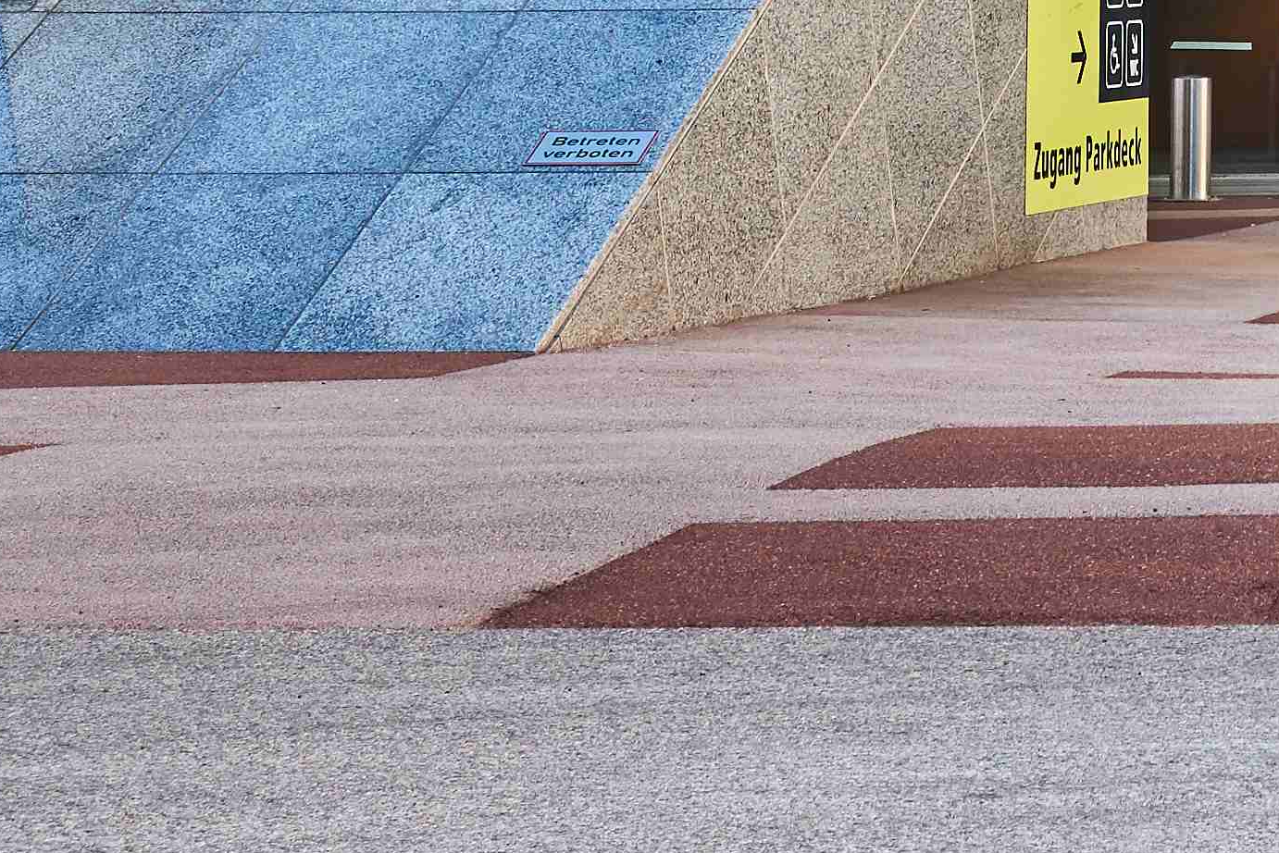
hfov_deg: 10.7
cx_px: 2061
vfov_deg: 7.1
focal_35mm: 184
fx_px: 6538
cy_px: -1000
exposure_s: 1/15
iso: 64
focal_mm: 35
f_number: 8
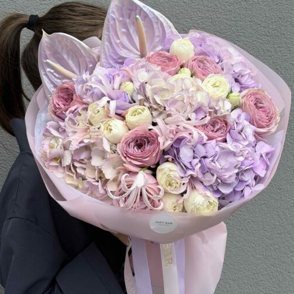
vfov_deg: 25.7
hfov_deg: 25.7
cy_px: 129
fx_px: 644
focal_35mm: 67
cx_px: 143
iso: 64
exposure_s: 1/418
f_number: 1.78
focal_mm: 6.76
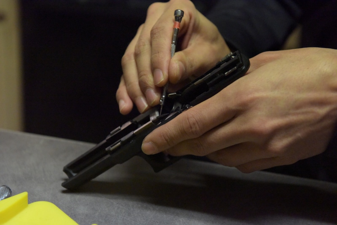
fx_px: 655
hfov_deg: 28.8
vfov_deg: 19.5
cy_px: 112
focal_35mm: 70
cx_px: 168
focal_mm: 70
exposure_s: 1/400
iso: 12800
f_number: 5
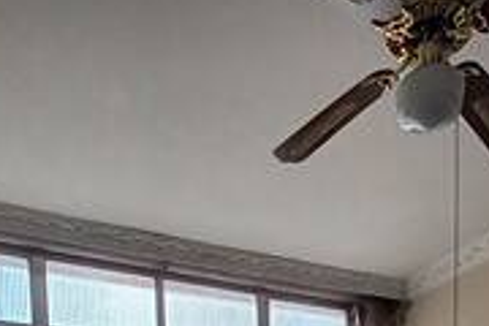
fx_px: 611
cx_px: 255
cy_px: 595
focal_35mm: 45
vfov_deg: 20.5
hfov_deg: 43.6
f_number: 2.2
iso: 40
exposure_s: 1/276
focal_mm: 1.42
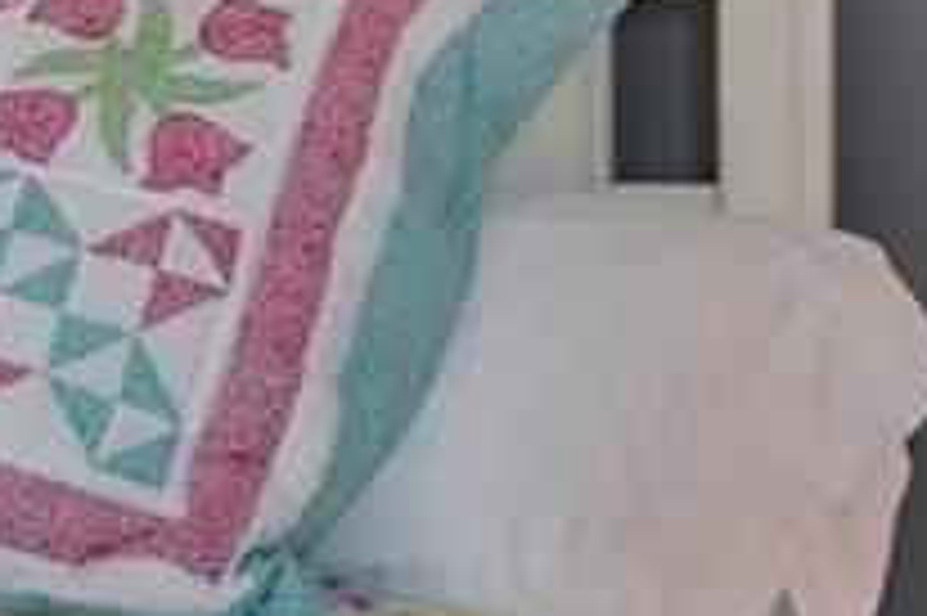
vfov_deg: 10.3
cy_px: 108
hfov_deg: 13.7
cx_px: -814
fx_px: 3396
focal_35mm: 132
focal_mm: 17
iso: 320
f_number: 8
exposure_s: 1/4
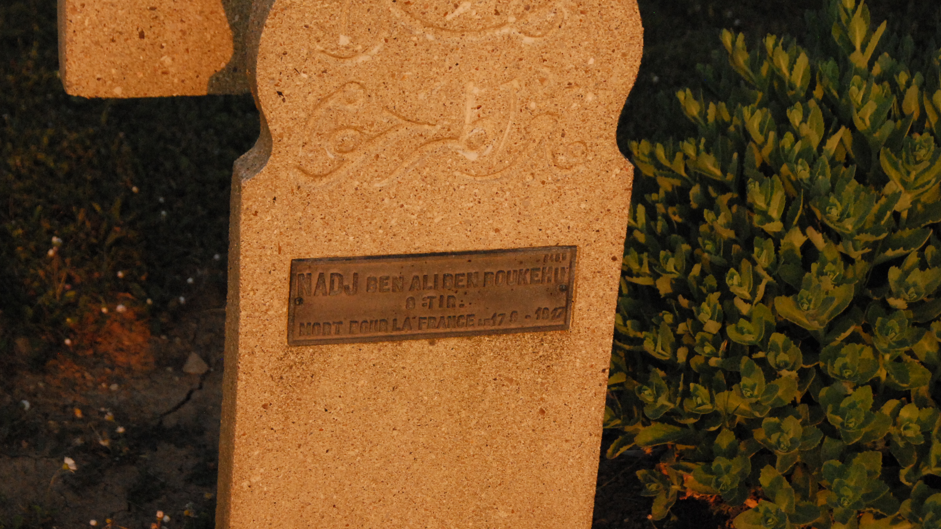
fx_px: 2445
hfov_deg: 21.8
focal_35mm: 98
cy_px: 290
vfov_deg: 12.4
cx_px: 471
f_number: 7.1
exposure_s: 1/1600
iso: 1600
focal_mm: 62
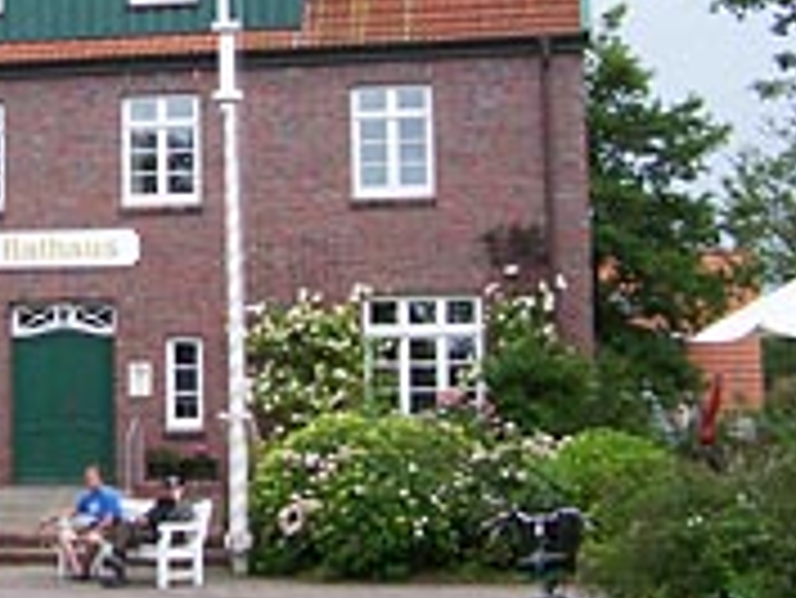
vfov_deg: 16.2
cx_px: -47
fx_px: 2094
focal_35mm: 91
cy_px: 155
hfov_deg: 20.6
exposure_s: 1/250
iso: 64
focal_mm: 6.3
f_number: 2.8
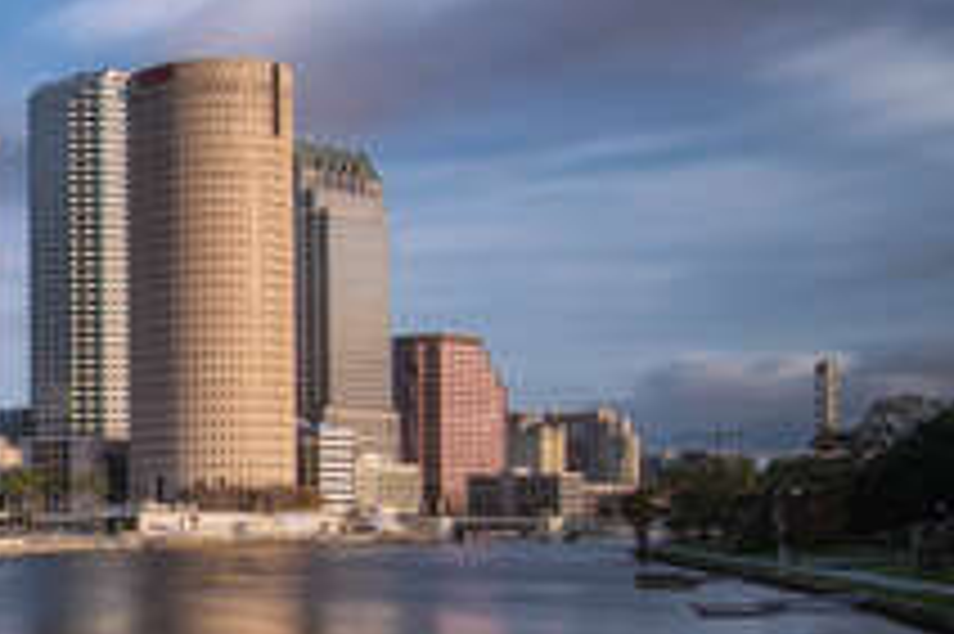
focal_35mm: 68
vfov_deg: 19.8
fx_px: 1801
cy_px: 508
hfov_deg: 24.7
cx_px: -374
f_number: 22
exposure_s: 62
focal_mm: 18
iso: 100
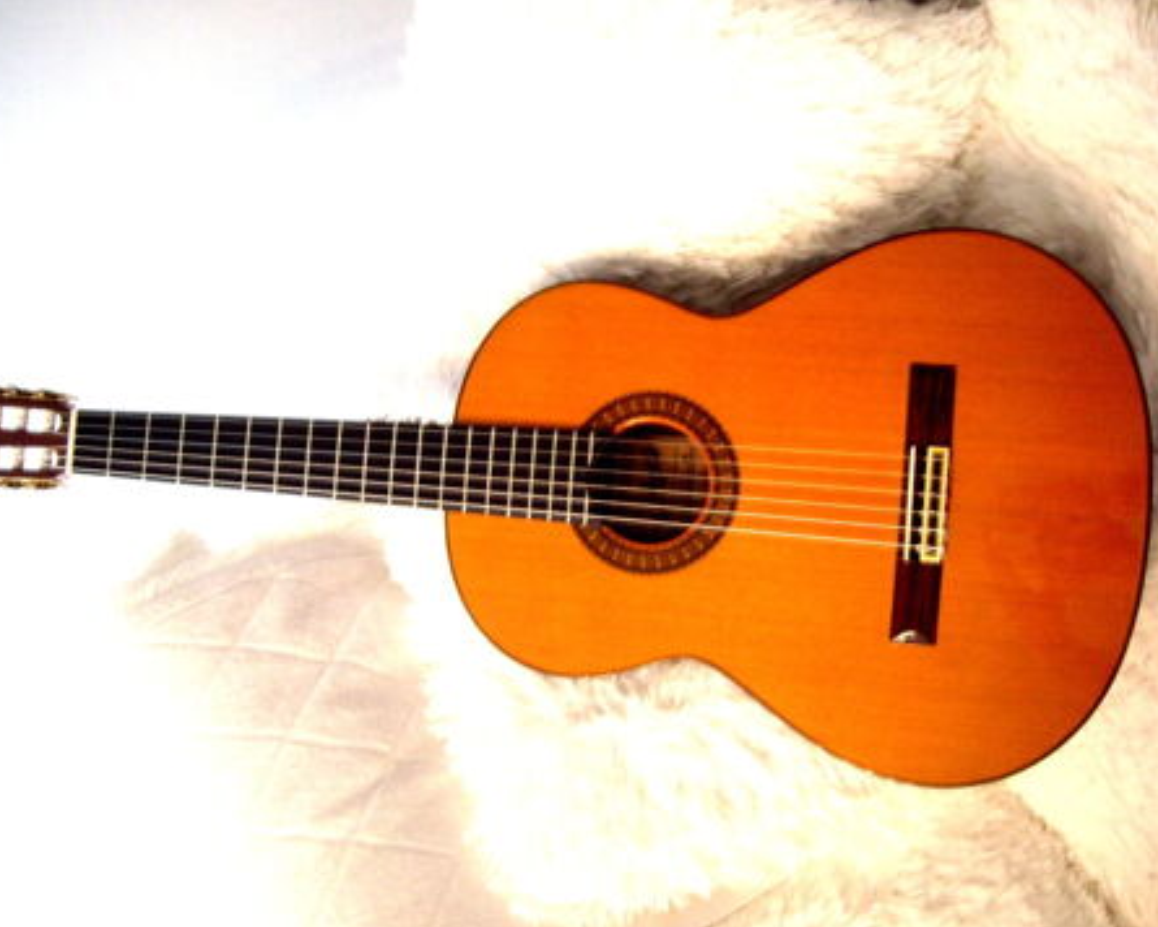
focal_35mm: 40
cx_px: 544
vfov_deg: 37.3
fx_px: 1371
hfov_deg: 45.8
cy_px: 466
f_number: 2.7
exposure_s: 1/8
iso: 200
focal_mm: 6.2
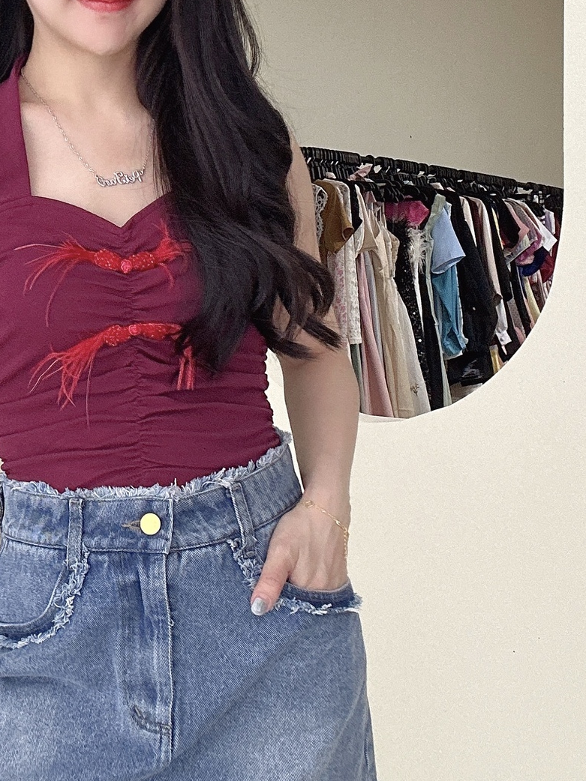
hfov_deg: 26.9
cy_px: 423
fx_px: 1197
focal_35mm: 53
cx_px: 107
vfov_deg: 36.2
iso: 125
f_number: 1.9
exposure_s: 1/60
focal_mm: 2.69
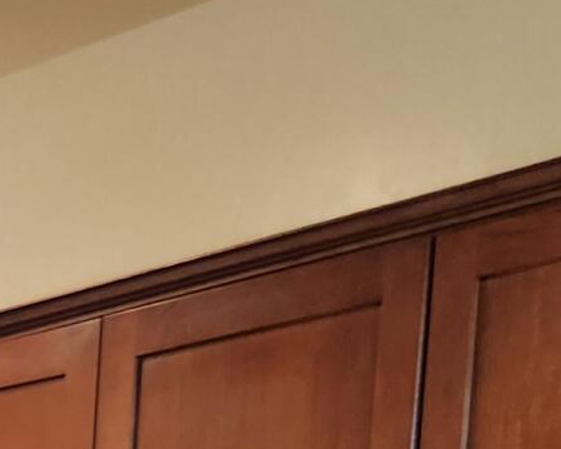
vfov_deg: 8.6
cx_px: -362
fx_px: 2490
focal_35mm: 150
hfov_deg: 12.1
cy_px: 1341
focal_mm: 5.4
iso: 200
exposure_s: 1/120
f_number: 1.8
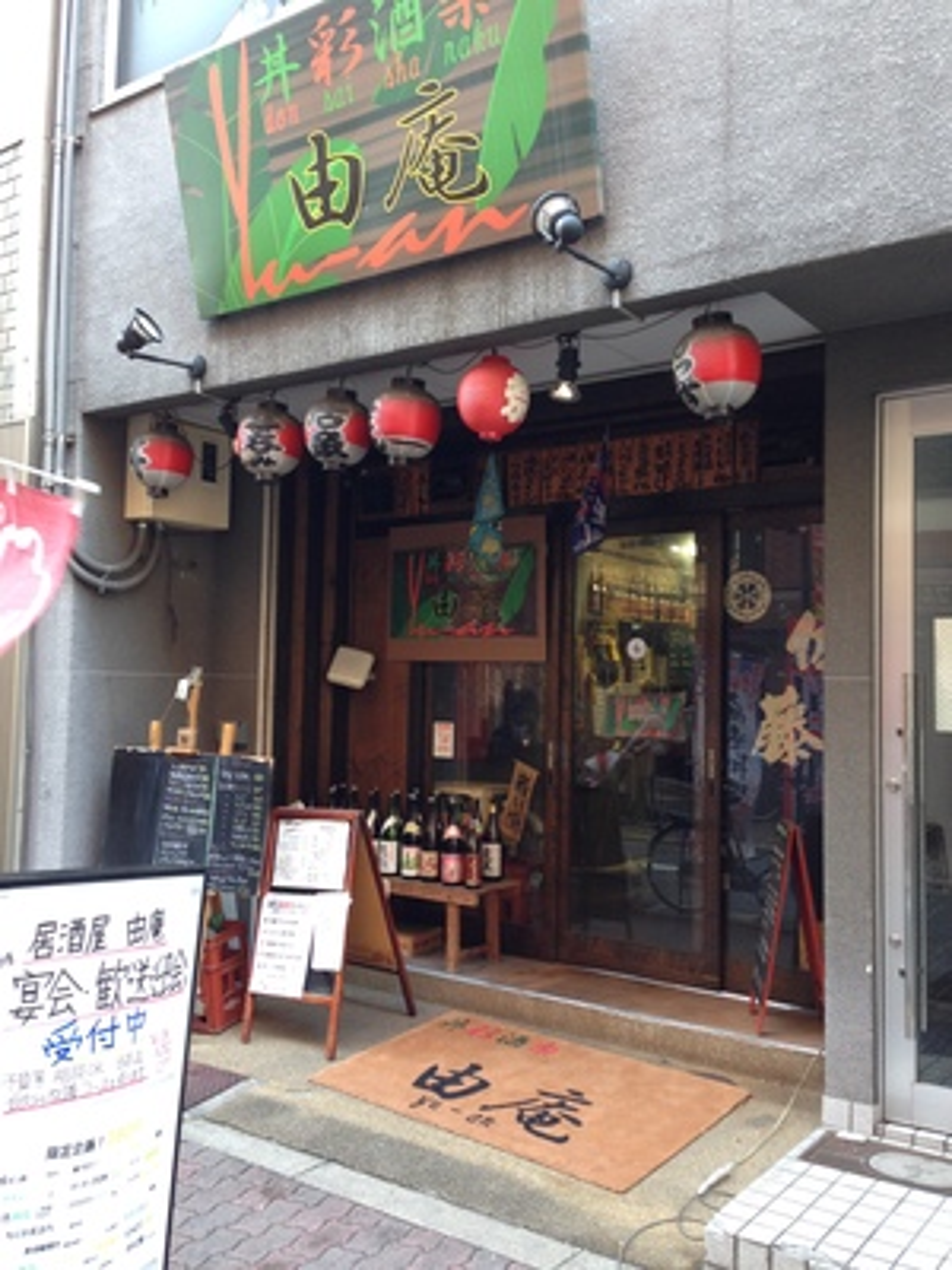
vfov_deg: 55.4
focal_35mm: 33
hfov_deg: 42.9
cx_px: 476
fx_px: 1210
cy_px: 635
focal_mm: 4.12
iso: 64
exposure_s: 1/24
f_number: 2.4
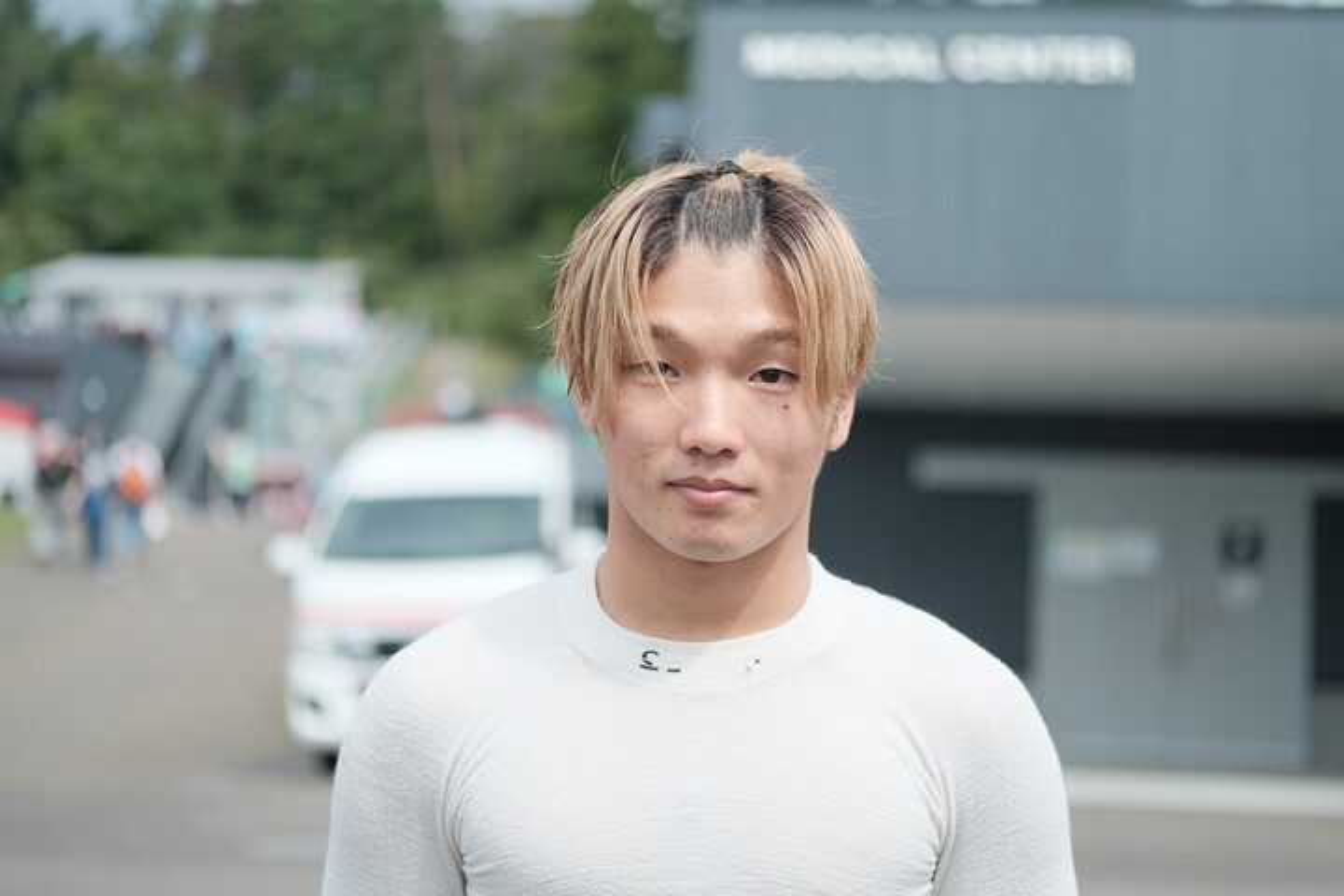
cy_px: 448
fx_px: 2800
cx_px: 672
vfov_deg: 18.2
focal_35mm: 75
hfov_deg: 27.0
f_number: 2
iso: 320
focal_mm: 50
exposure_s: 1/4000
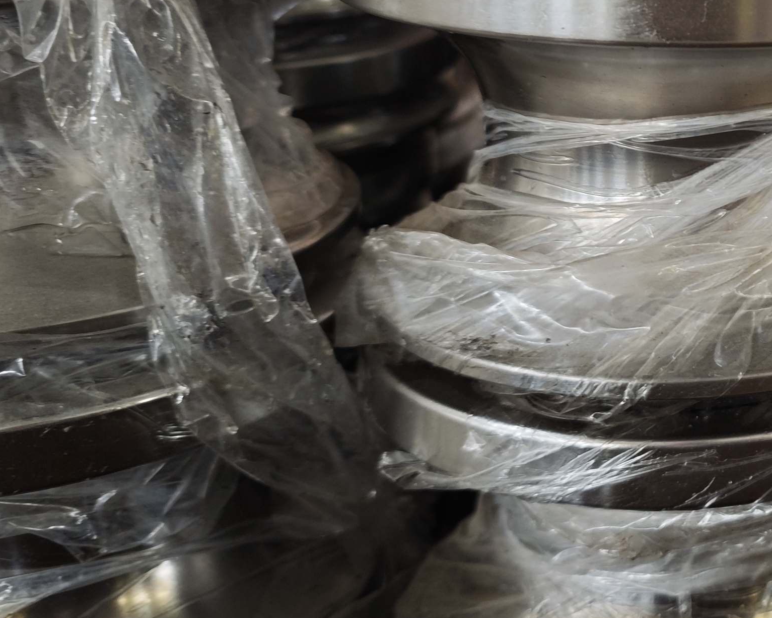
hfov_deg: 27.0
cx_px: 973
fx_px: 1371
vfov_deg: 24.9
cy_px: 117
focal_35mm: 60
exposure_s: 1/33.3
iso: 250
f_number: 1.62
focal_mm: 6.55
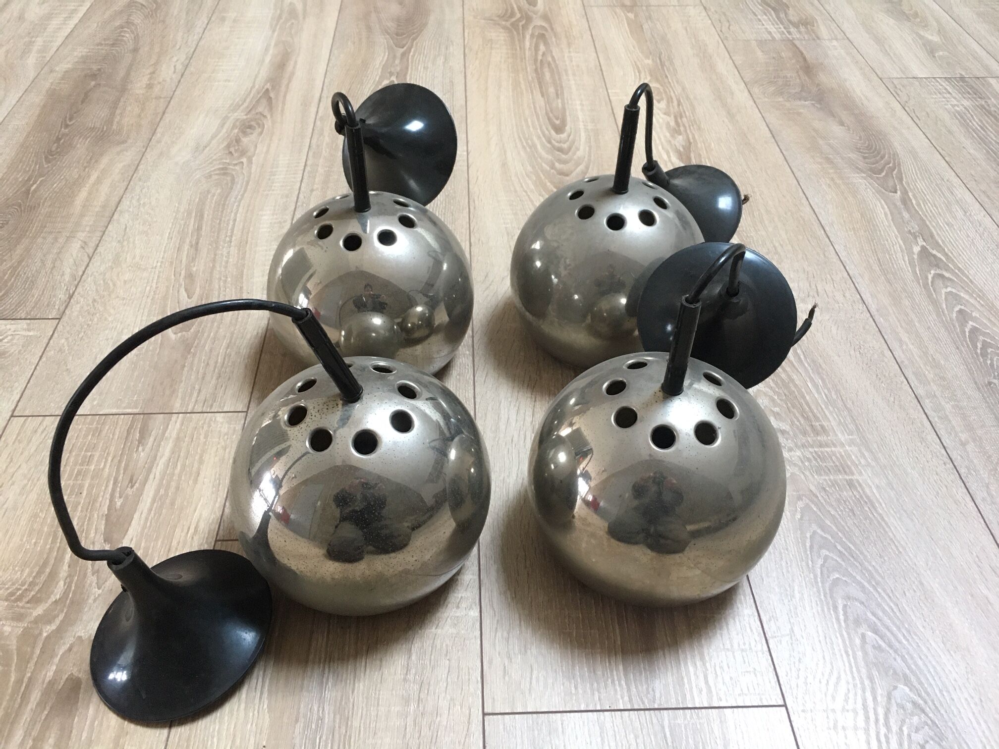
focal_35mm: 29
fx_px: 837
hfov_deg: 61.7
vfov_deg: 48.2
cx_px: 500
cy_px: 374
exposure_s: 1/20
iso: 200
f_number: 2.2
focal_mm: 4.15
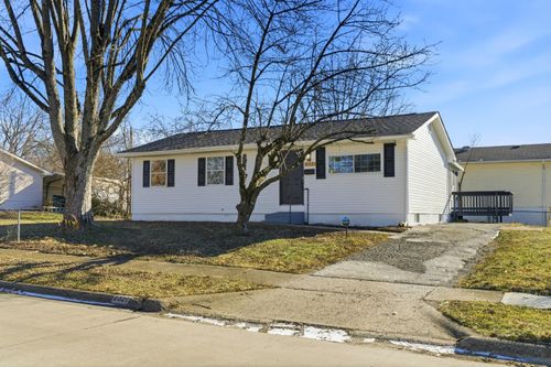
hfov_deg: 54.5
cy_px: 184
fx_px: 535
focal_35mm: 35
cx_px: 276
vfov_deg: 37.8
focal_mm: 35
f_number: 10
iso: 400
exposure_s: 1/1250
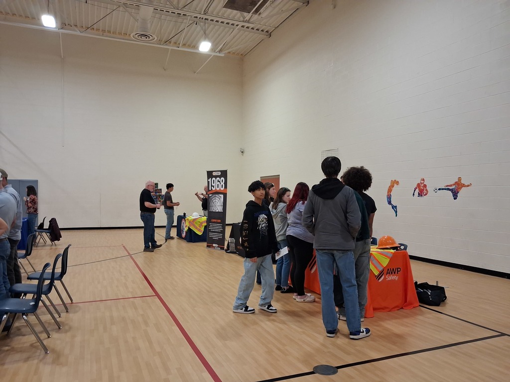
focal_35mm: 27
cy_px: 191
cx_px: 255
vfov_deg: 51.4
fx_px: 398
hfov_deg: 65.3
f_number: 1.8
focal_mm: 4
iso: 400
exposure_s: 1/100
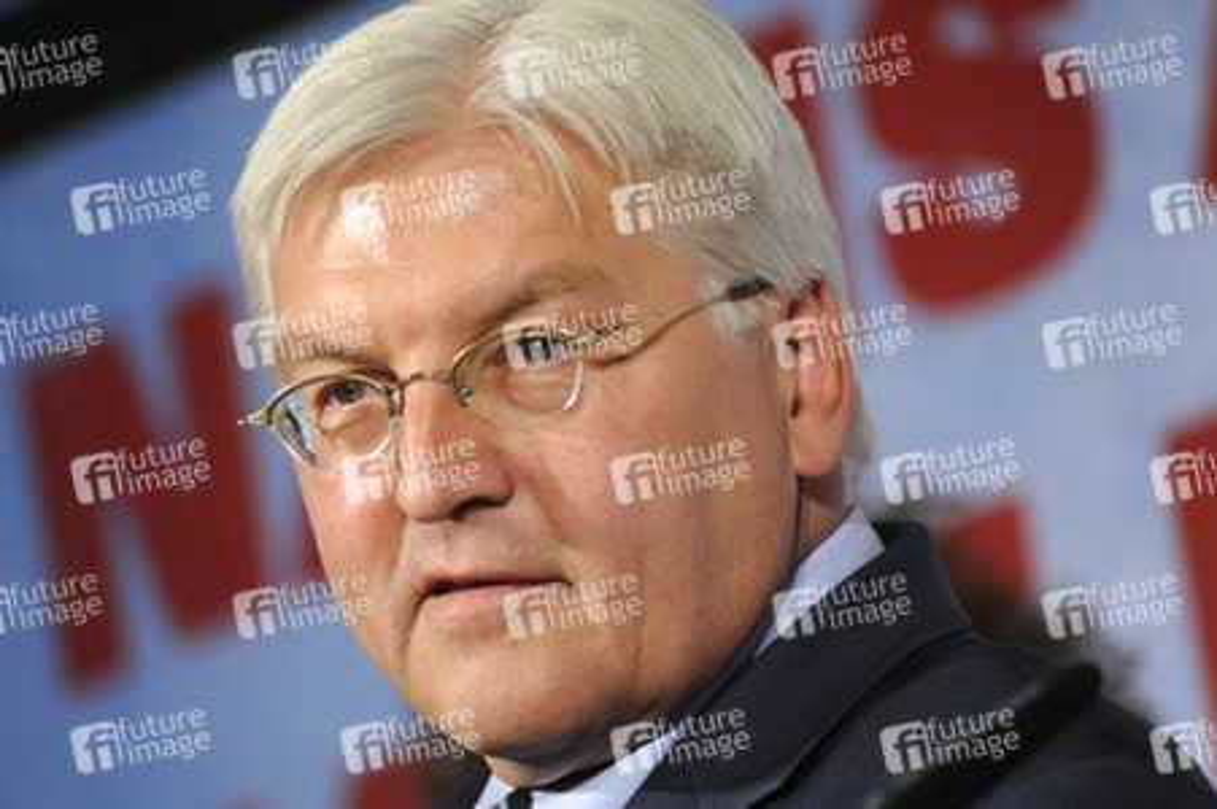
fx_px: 9121
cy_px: 404
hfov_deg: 7.6
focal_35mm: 270
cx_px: 608
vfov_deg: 5.1
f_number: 5.6
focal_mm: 270
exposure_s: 1/160
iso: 3200
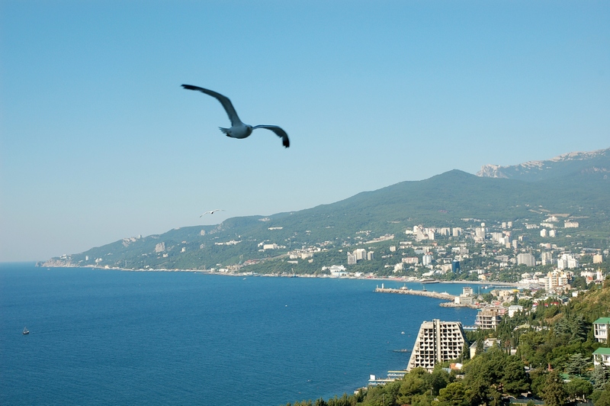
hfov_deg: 38.9
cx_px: 305
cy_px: 203
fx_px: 863
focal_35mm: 51
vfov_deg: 26.4
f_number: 10
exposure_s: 1/250
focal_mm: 34
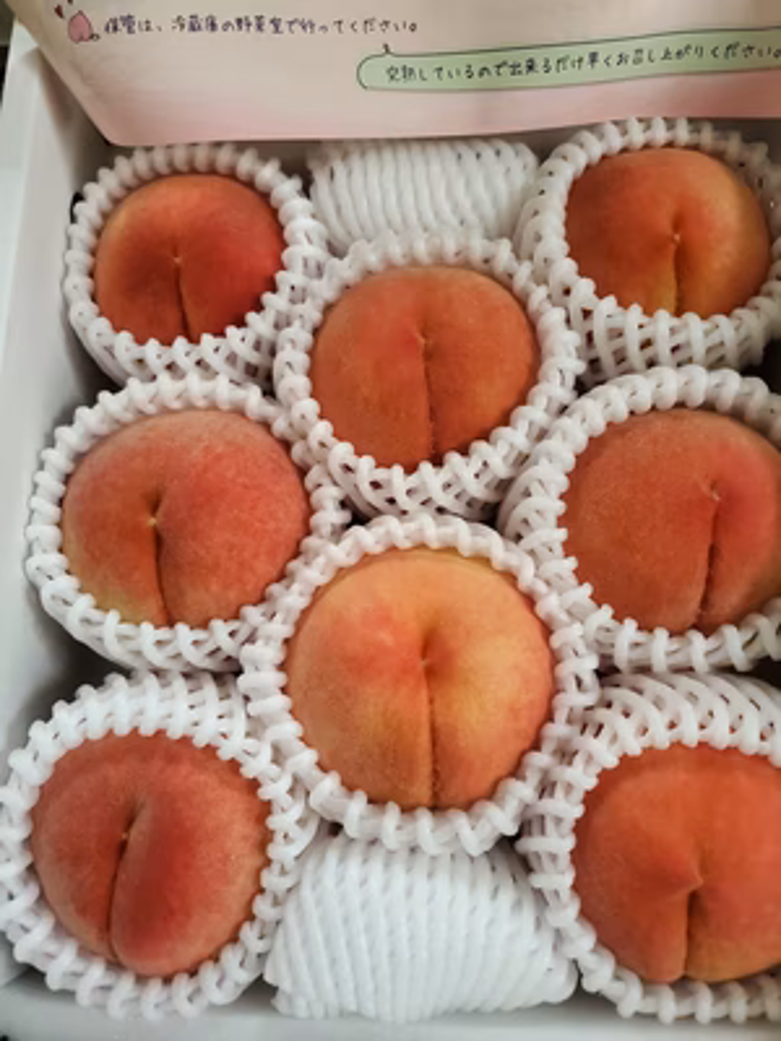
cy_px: 520
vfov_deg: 67.3
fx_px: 782
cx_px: 390
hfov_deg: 53.1
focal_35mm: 26
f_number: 1.5
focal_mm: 4.3
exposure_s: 1/50
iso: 640
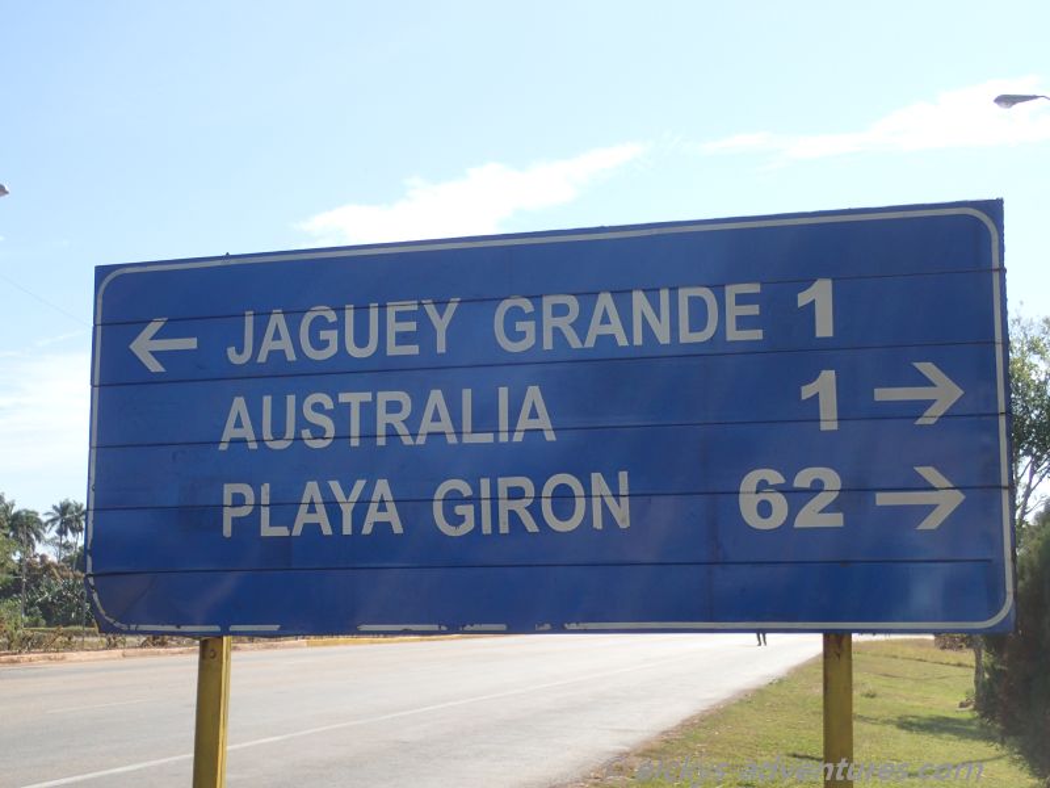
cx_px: 525
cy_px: 394
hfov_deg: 36.2
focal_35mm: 53
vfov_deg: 27.5
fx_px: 1608
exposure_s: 1/500
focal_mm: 9.61
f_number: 4.5
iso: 100
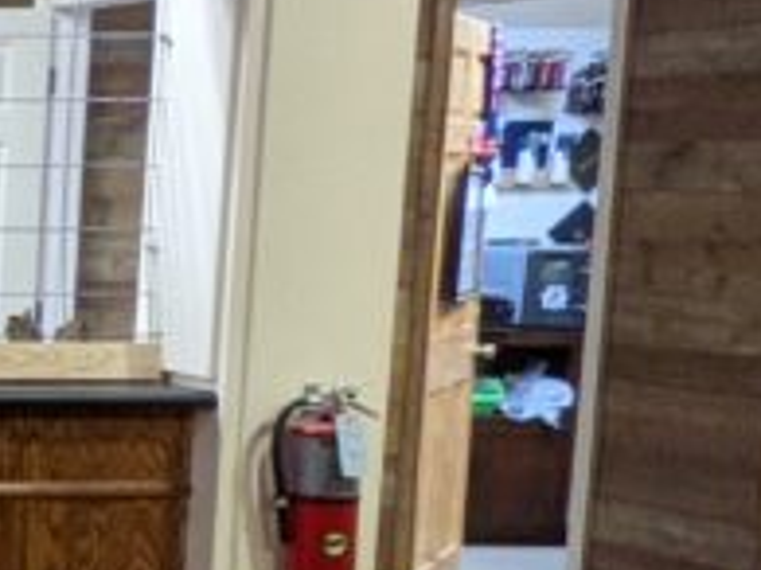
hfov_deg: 15.4
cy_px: 375
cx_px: -976
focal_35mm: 84
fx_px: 1846
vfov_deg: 17.5
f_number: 2.2
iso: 266
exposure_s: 1/24
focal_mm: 2.22
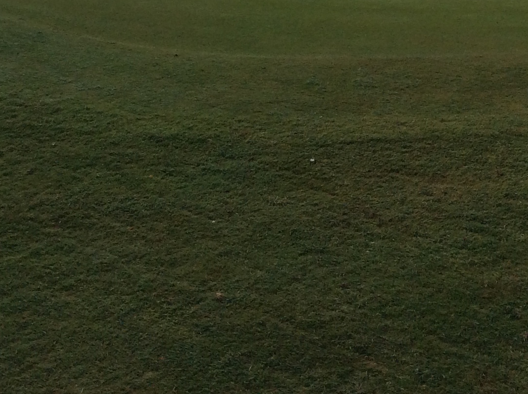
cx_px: 296
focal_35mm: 77
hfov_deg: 25.3
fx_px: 1173
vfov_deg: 18.2
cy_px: -71
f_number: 2.4
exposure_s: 1/1466
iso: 32
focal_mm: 3.3
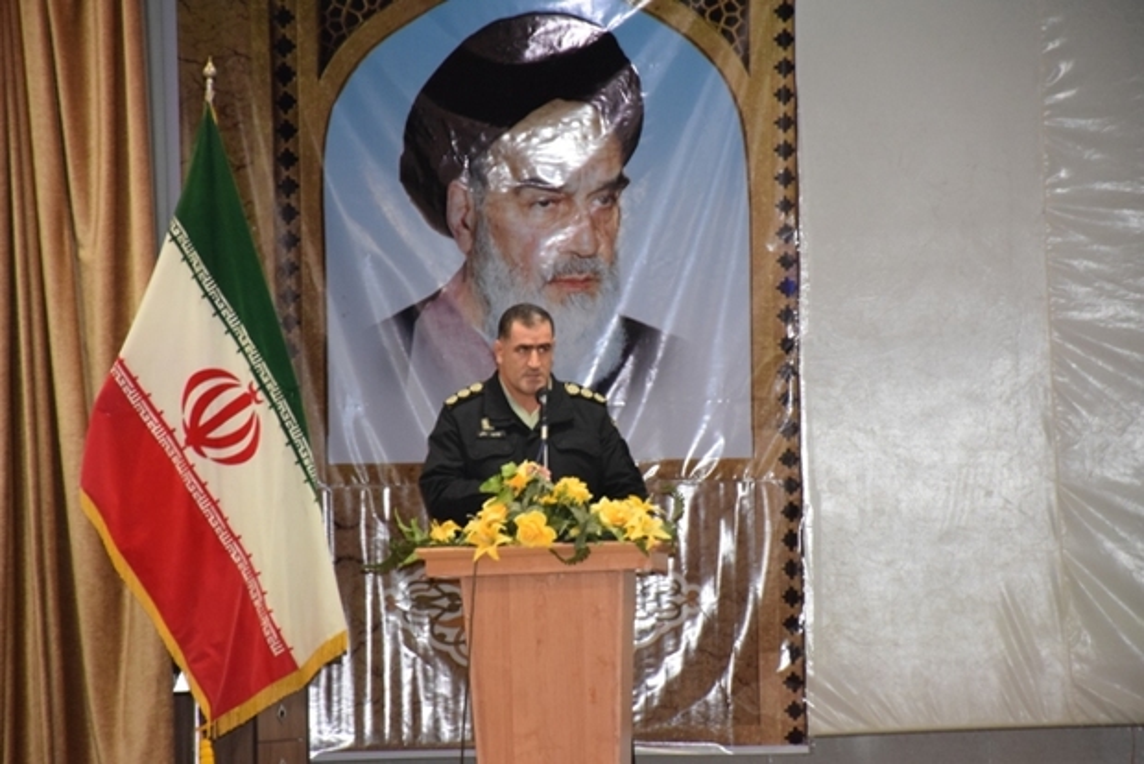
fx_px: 6676
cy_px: 382
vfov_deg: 6.5
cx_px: 572
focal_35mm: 210
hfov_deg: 9.8
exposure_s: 1/60
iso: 3200
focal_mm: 140
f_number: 5.6
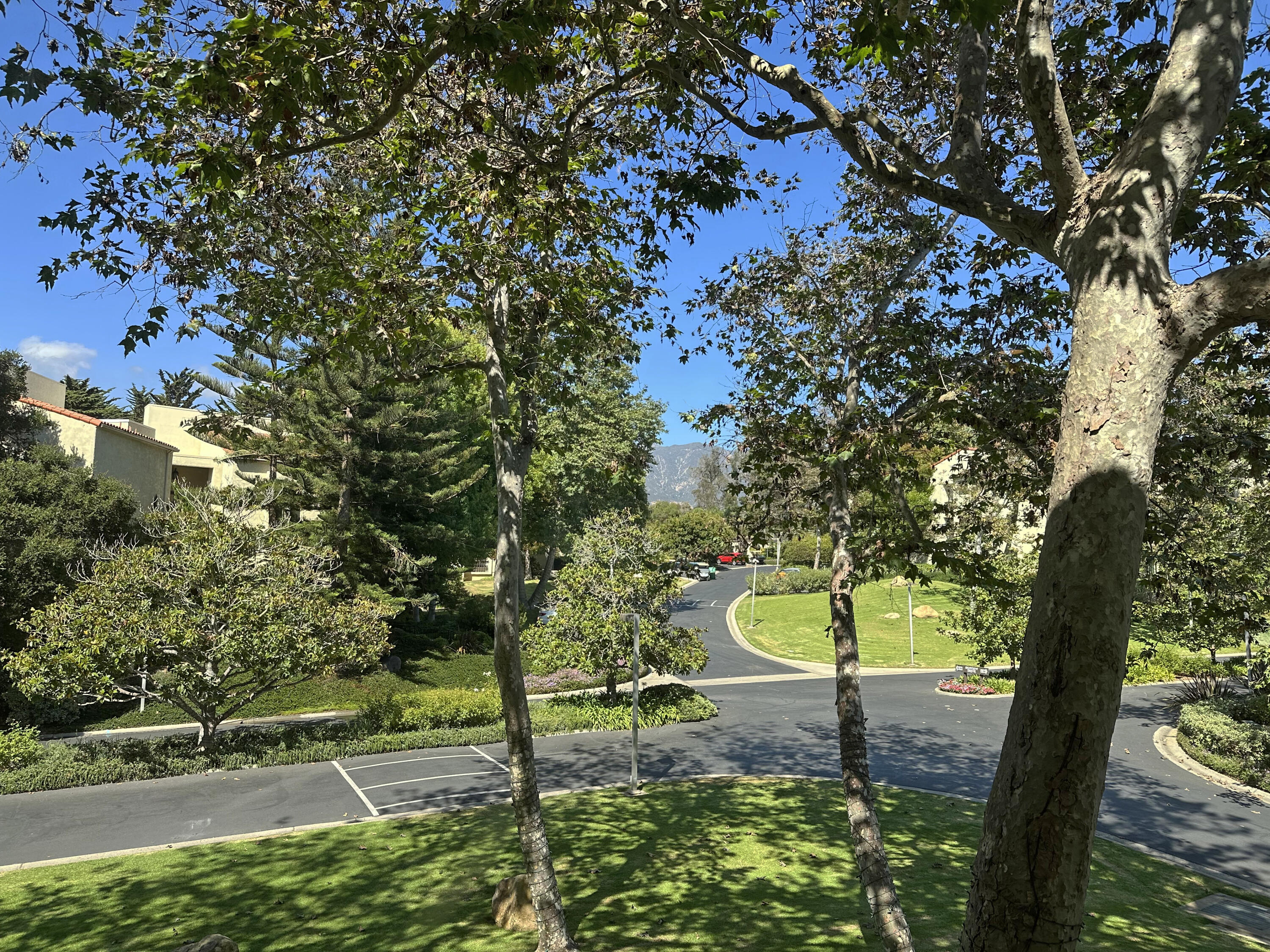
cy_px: 476
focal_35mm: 24
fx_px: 881
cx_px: 635
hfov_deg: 71.6
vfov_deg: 56.8
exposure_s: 1/1357
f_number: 1.78
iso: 80
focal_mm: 6.86
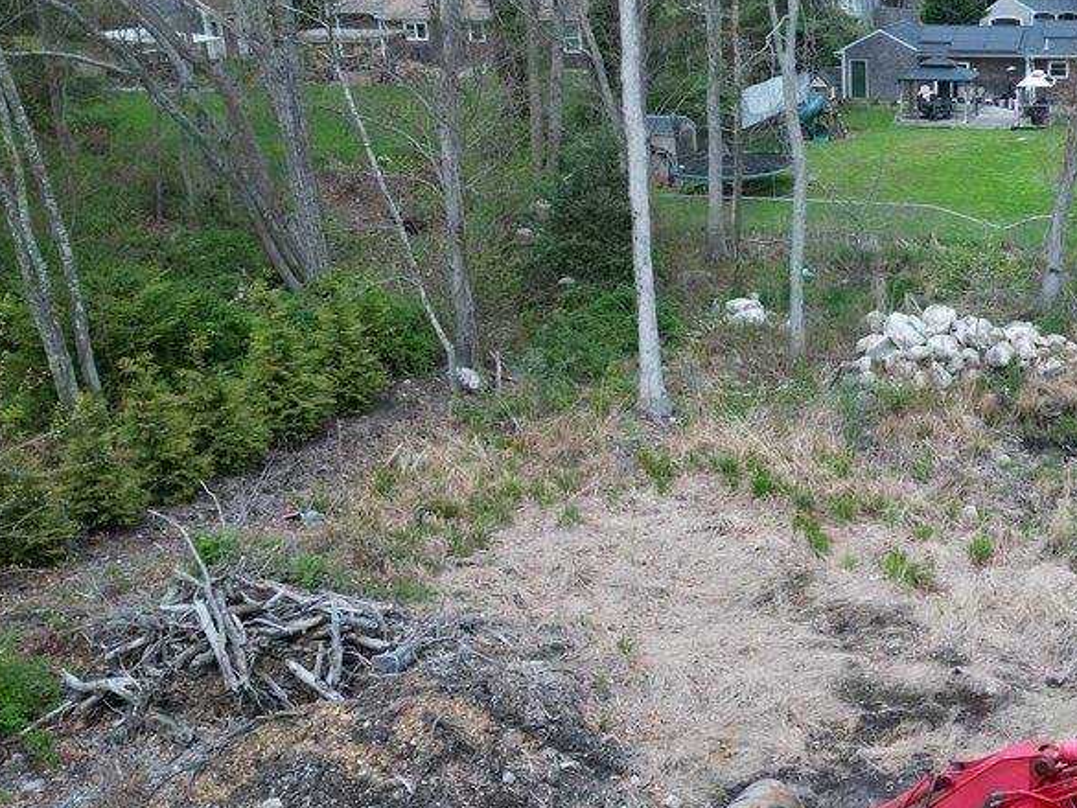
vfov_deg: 34.3
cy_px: 370
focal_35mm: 42
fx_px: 1307
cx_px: 924
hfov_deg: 41.9
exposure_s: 1/180
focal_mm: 6.72
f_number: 1.7
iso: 140
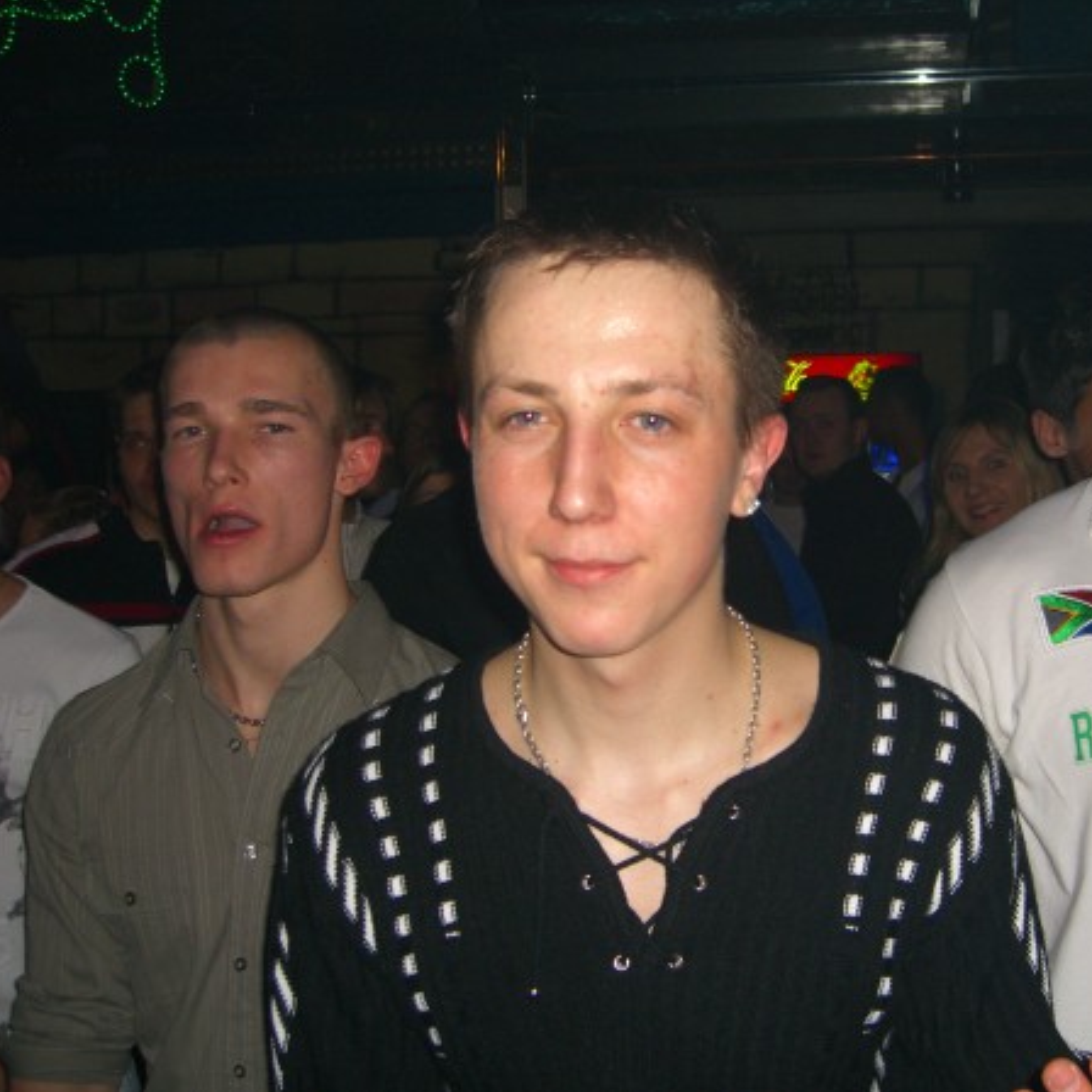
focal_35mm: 45
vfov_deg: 37.6
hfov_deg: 37.2
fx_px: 1606
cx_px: 726
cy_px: 546
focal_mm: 7.9
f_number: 2.8
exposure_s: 1/60
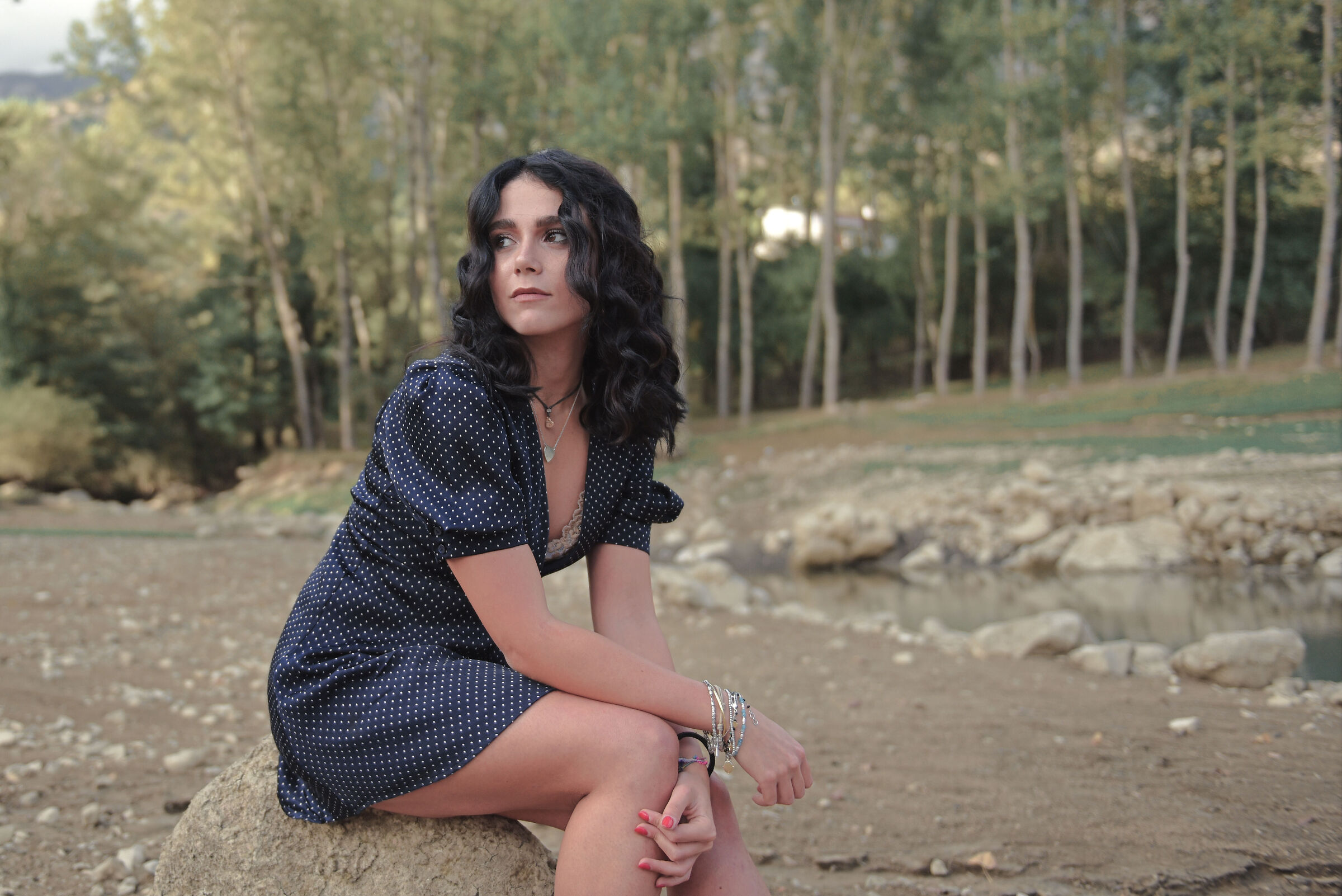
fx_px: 1156
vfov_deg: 42.4
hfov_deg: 60.3
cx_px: 671
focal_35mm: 31
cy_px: 448
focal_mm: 31
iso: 320
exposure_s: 1/2000
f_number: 2.8
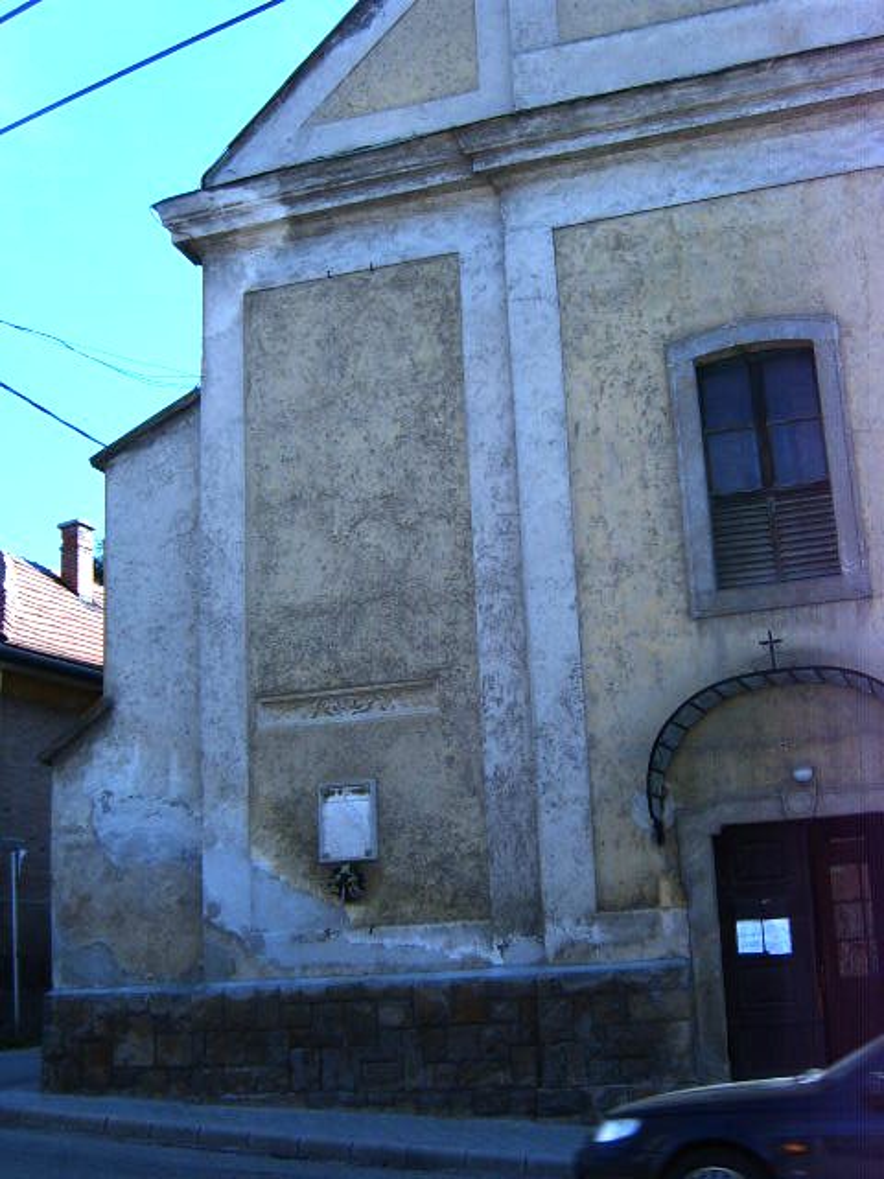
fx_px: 1294
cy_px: 590
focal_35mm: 38
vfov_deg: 49.0
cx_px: 442
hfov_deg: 37.7
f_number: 5.8
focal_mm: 5.8
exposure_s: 1/180
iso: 50
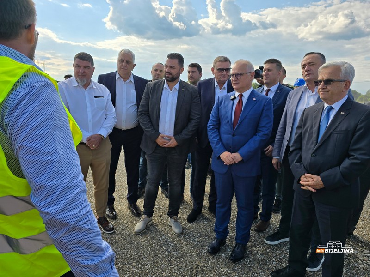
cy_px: 138
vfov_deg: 58.9
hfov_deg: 73.9
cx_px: 185
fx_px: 246
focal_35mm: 23
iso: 12
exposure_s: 1/904
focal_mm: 6.3
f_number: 1.7
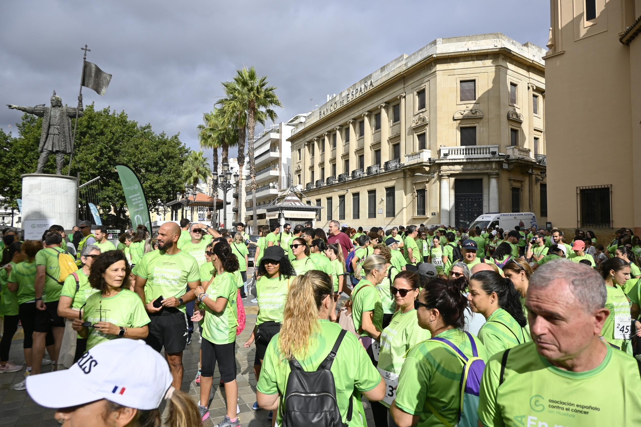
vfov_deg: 53.1
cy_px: 214
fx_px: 427
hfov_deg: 73.8
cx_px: 320
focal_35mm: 24
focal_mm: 16
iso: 100
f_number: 5
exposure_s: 1/1000
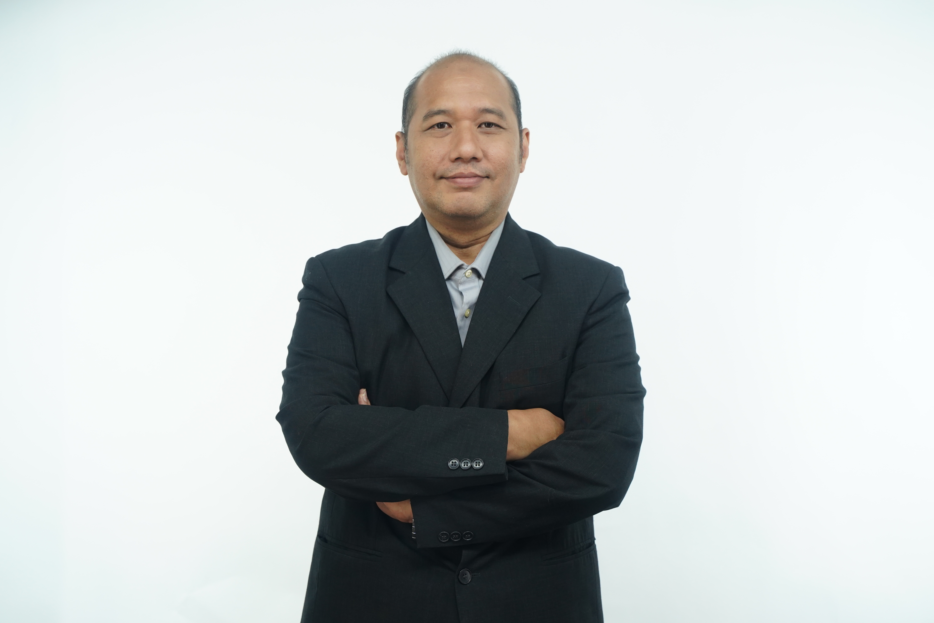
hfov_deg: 42.7
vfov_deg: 29.2
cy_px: 312
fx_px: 1193
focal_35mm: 46
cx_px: 467
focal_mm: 46
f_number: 4
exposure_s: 1/100
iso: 1250
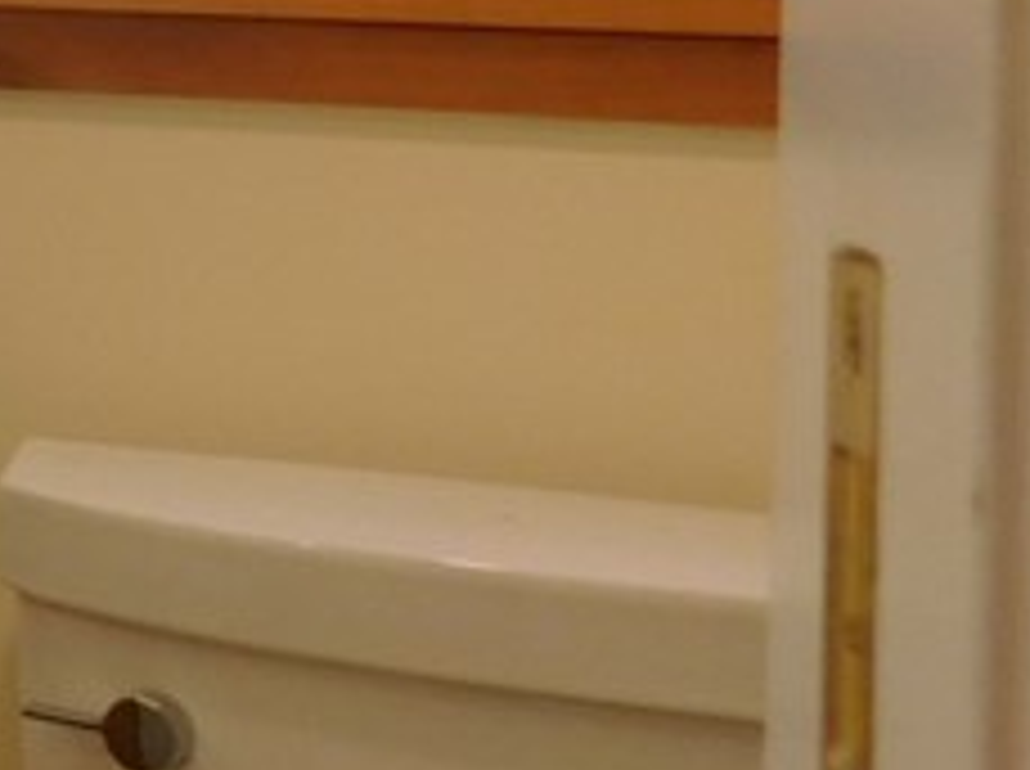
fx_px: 3060
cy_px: -149
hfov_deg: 14.4
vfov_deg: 13.9
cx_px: -1259
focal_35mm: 103
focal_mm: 4
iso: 125
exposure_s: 1/50
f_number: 3
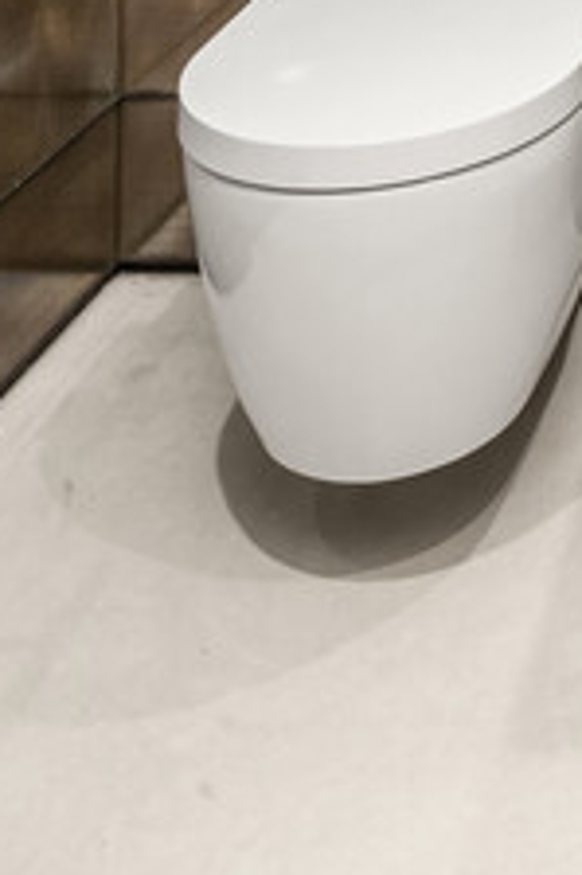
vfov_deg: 20.8
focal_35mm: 67
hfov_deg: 17.6
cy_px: -695
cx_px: 935
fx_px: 1627
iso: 800
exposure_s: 1
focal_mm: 15
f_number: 20
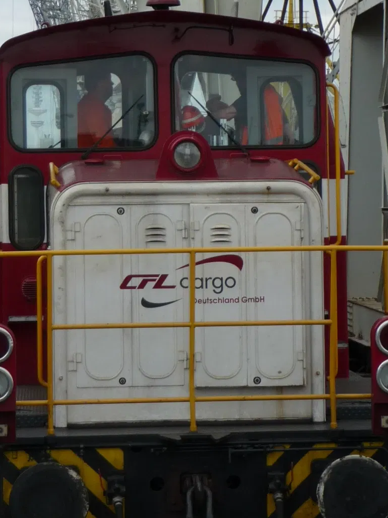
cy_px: 180
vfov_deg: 13.8
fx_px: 2138
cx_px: 194
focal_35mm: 143
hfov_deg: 10.4
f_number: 4.6
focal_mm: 12.2
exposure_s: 1/640
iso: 100
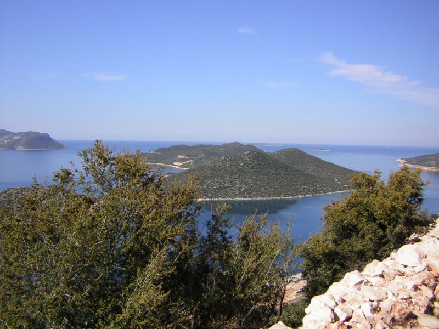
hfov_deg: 51.4
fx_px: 457
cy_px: 164
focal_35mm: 36
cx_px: 220
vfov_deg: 39.7
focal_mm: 4.7
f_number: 5.2
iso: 50
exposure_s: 1/373
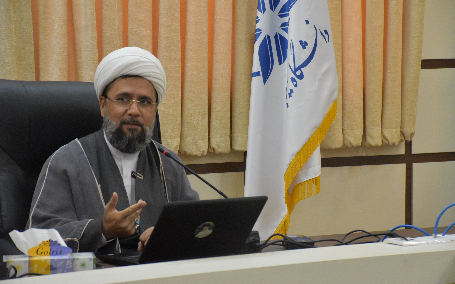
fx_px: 1711
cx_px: 228
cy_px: 142
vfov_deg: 9.5
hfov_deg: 15.1
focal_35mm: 138
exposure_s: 1/200
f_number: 7.1
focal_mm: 90
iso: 5000
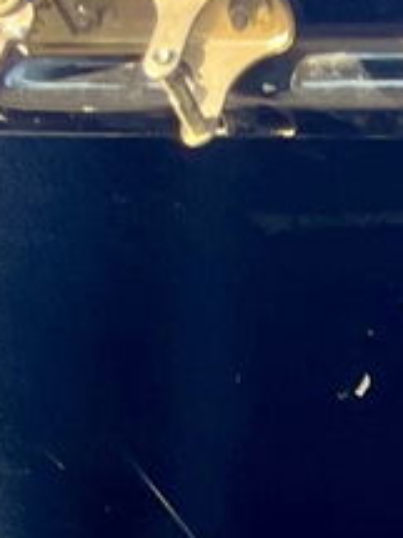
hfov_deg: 8.8
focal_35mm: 165
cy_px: 1490
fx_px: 2564
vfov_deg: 9.8
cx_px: 586
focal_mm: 4.2
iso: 50
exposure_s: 1/121
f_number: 1.6
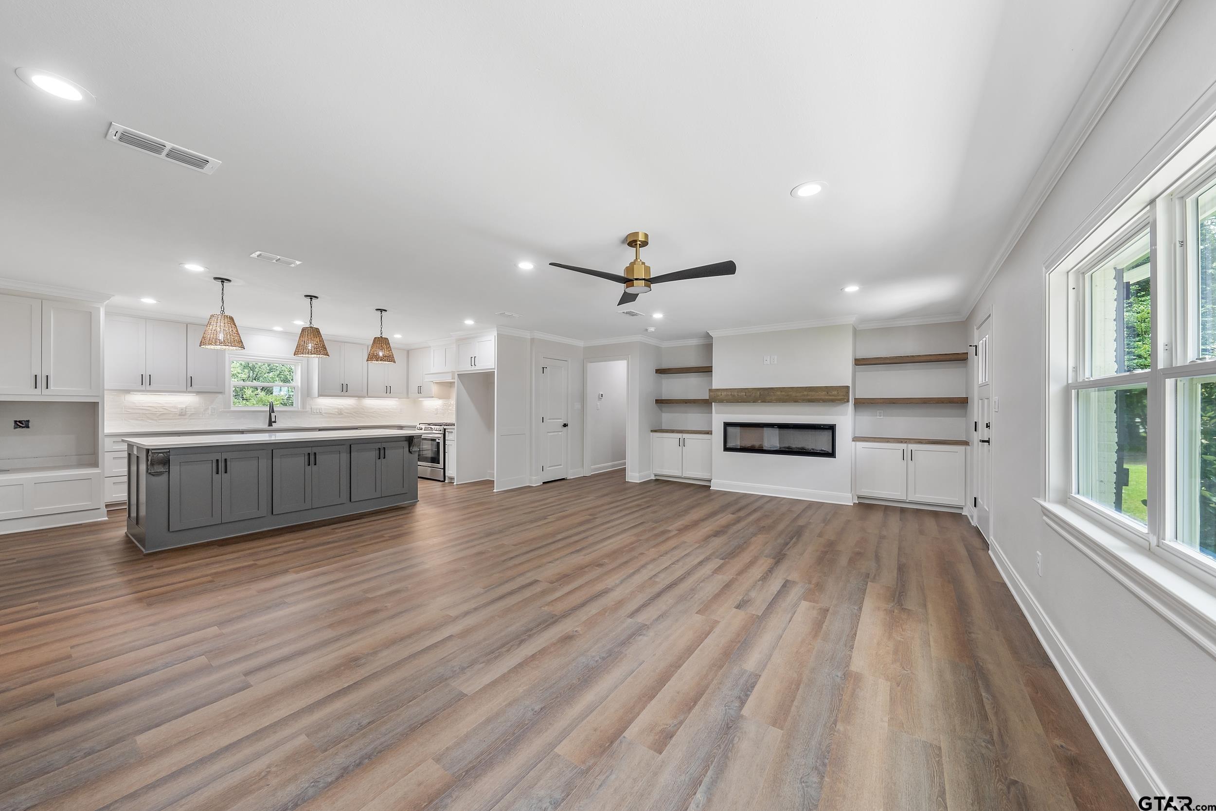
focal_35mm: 12
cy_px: 406
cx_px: 608
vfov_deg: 90.0
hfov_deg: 112.6
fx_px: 405
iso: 800
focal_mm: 12
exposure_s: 1/20
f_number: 8
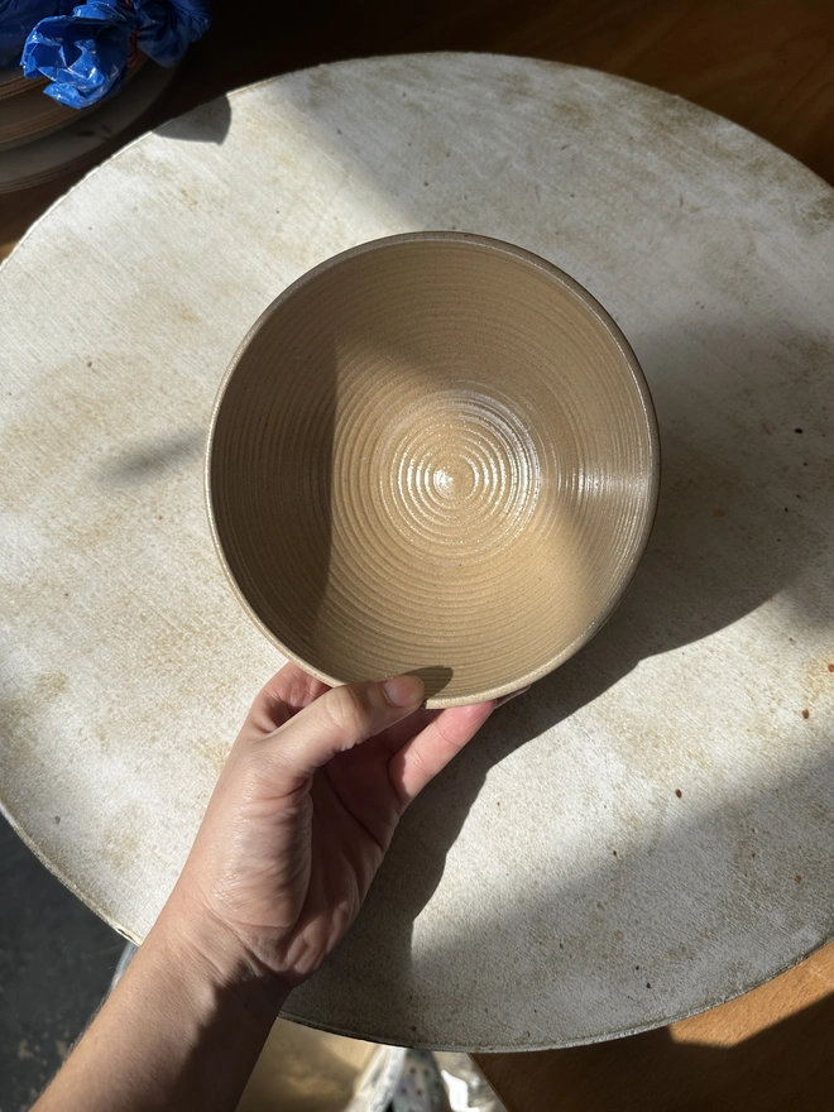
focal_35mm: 24
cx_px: 417
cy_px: 556
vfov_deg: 71.6
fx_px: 771
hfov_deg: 56.8
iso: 80
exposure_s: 1/5525
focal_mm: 6.86
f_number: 1.78
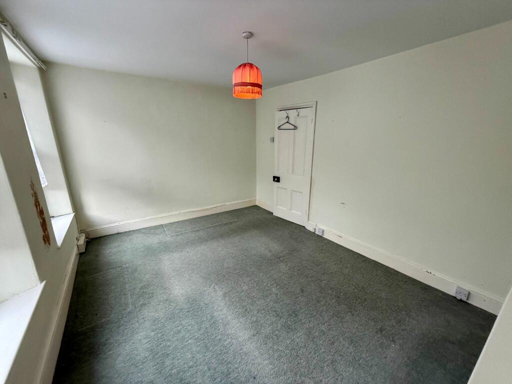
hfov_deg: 102.1
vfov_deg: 85.7
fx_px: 207
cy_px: 192
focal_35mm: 14
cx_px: 256
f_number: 2.2
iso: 200
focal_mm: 2.22
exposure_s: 1/99
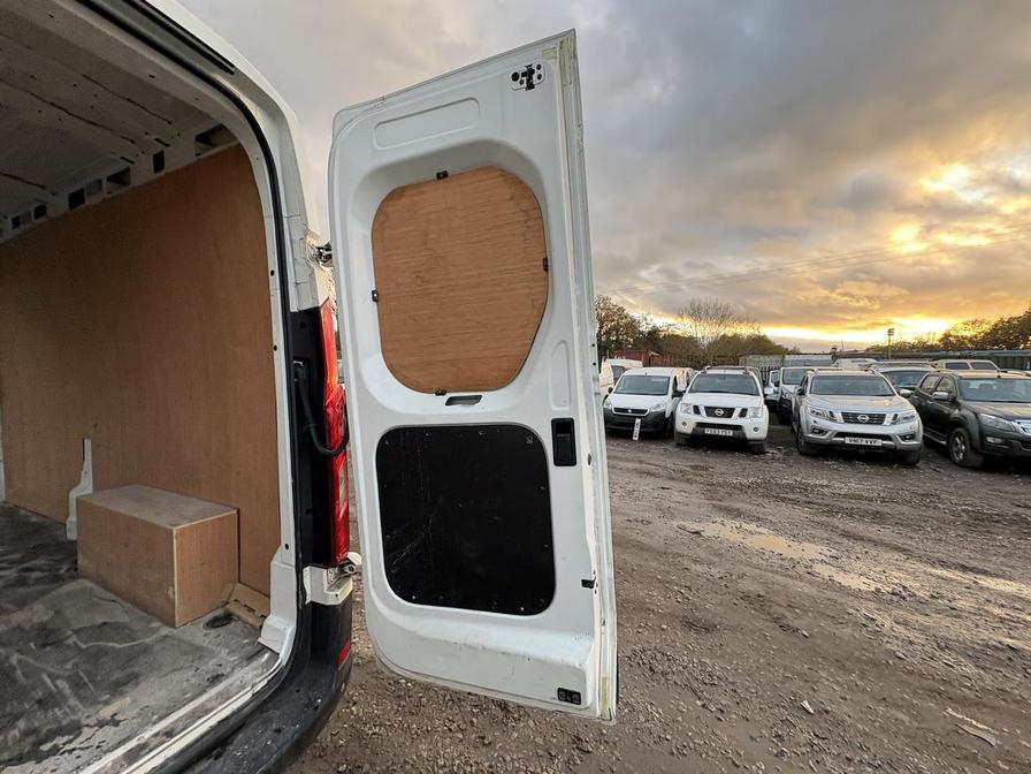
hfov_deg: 102.1
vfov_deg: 85.7
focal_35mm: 14
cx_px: 516
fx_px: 417
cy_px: 387
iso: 80
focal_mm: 2.22
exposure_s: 1/99
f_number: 2.2
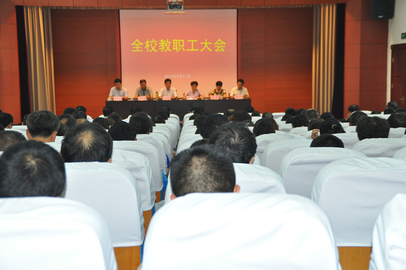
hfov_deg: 28.1
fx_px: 811
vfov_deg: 18.9
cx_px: 203
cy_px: 135
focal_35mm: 72
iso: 800
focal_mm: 48
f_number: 4.8
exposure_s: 1/60
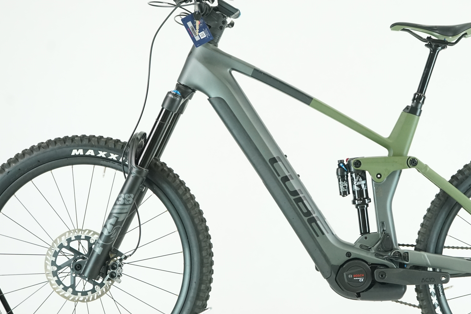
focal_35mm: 86
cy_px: 161
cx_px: 310
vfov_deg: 15.9
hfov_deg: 23.5
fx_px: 1125
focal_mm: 55
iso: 2500
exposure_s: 1/200
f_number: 5.6
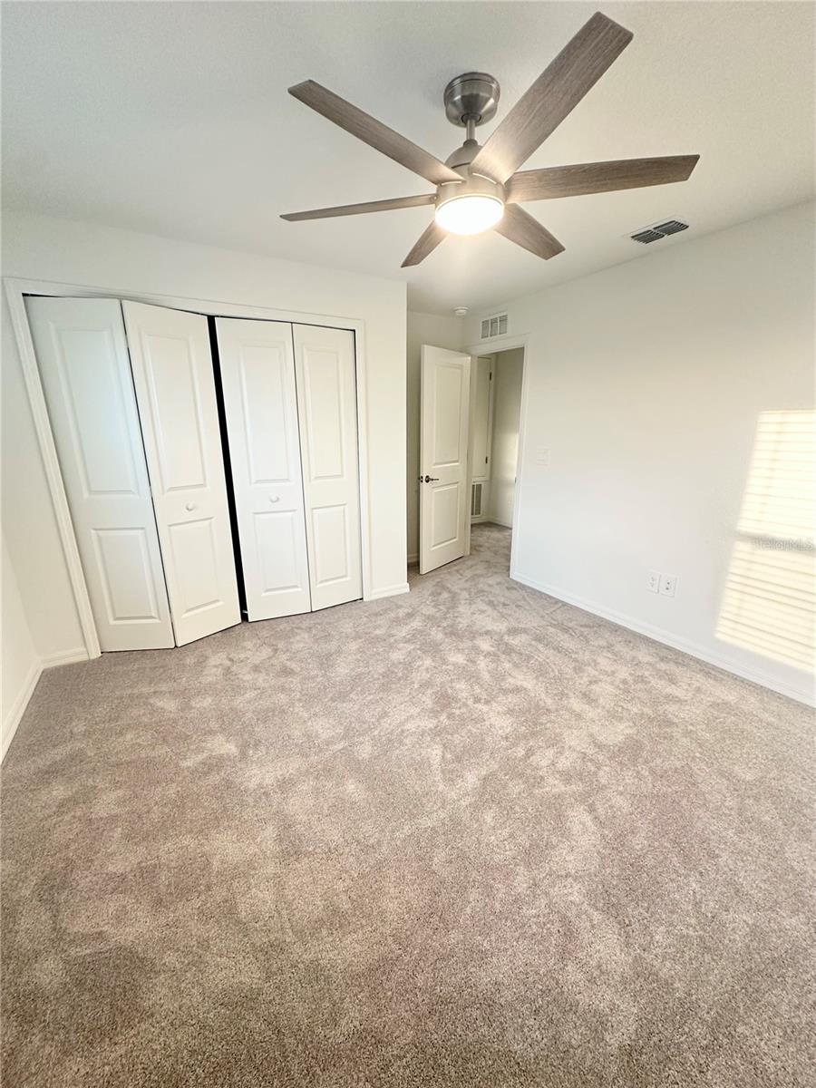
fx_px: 440
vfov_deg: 102.1
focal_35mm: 14
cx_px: 408
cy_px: 544
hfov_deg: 85.7
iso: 200
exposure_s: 1/60
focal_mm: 2.22
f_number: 2.2
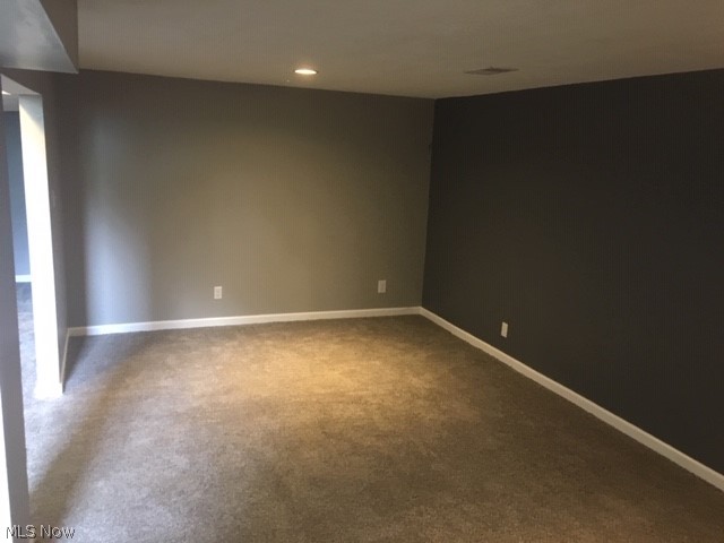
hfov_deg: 61.7
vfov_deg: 48.2
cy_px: 272
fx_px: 607
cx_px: 362
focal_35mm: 29
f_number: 2.2
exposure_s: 1/20
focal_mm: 4.15
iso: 200
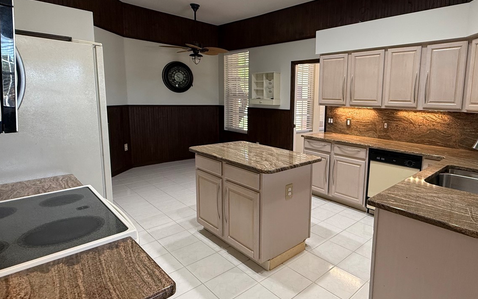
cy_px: 134
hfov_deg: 80.5
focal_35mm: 21
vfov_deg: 57.2
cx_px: 303
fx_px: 274
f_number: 2.2
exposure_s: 1/120
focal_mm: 2.22
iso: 320
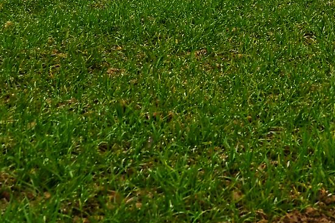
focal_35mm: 218
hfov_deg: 9.1
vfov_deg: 6.1
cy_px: -220
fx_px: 2027
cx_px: 565
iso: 125
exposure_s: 1/60
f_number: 9
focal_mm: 50
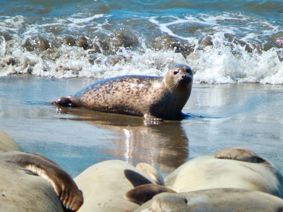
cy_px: 106
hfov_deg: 2.2
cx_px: 142
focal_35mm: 896
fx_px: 7325
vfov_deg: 1.7
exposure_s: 1/1000
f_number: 5.7
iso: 200
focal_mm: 160
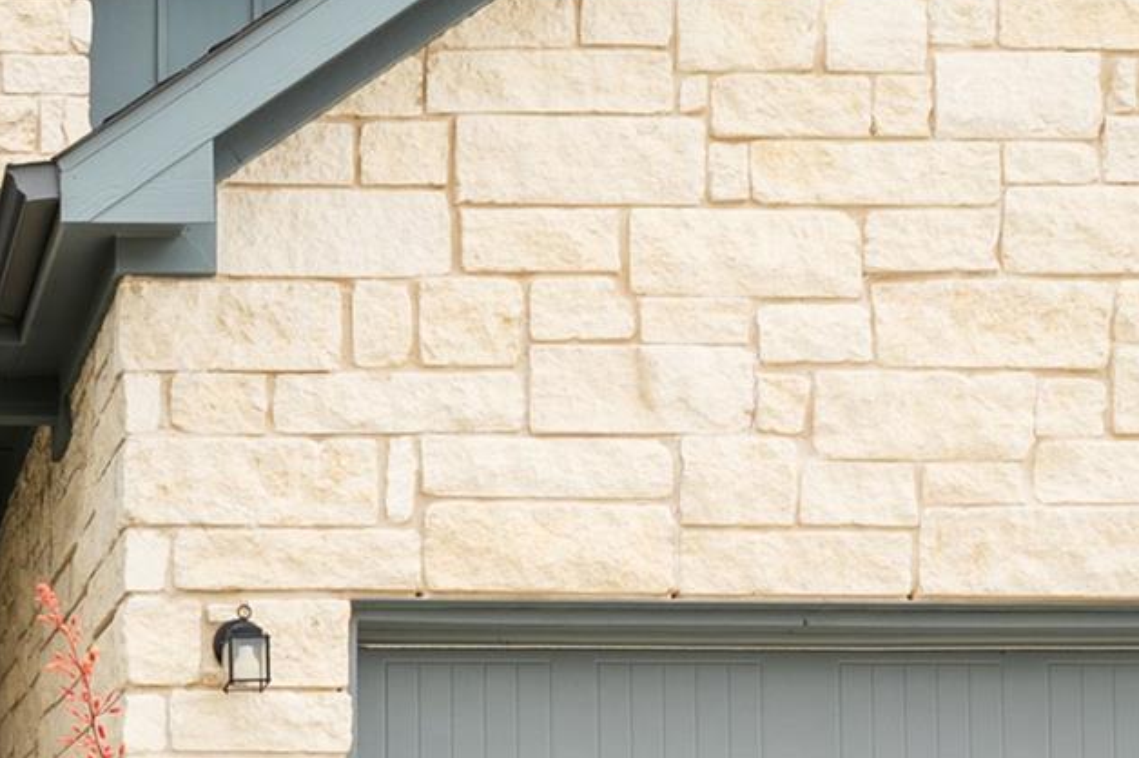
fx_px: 1960
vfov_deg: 19.9
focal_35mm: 62
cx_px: -161
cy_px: 1011
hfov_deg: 28.8
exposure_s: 1/100
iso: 200
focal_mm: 19
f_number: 11
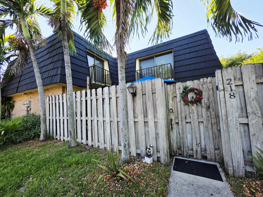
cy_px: 98
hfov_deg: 106.2
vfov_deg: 89.9
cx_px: 132
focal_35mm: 13
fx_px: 99
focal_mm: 2.2
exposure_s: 1/400
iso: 40
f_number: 1.9
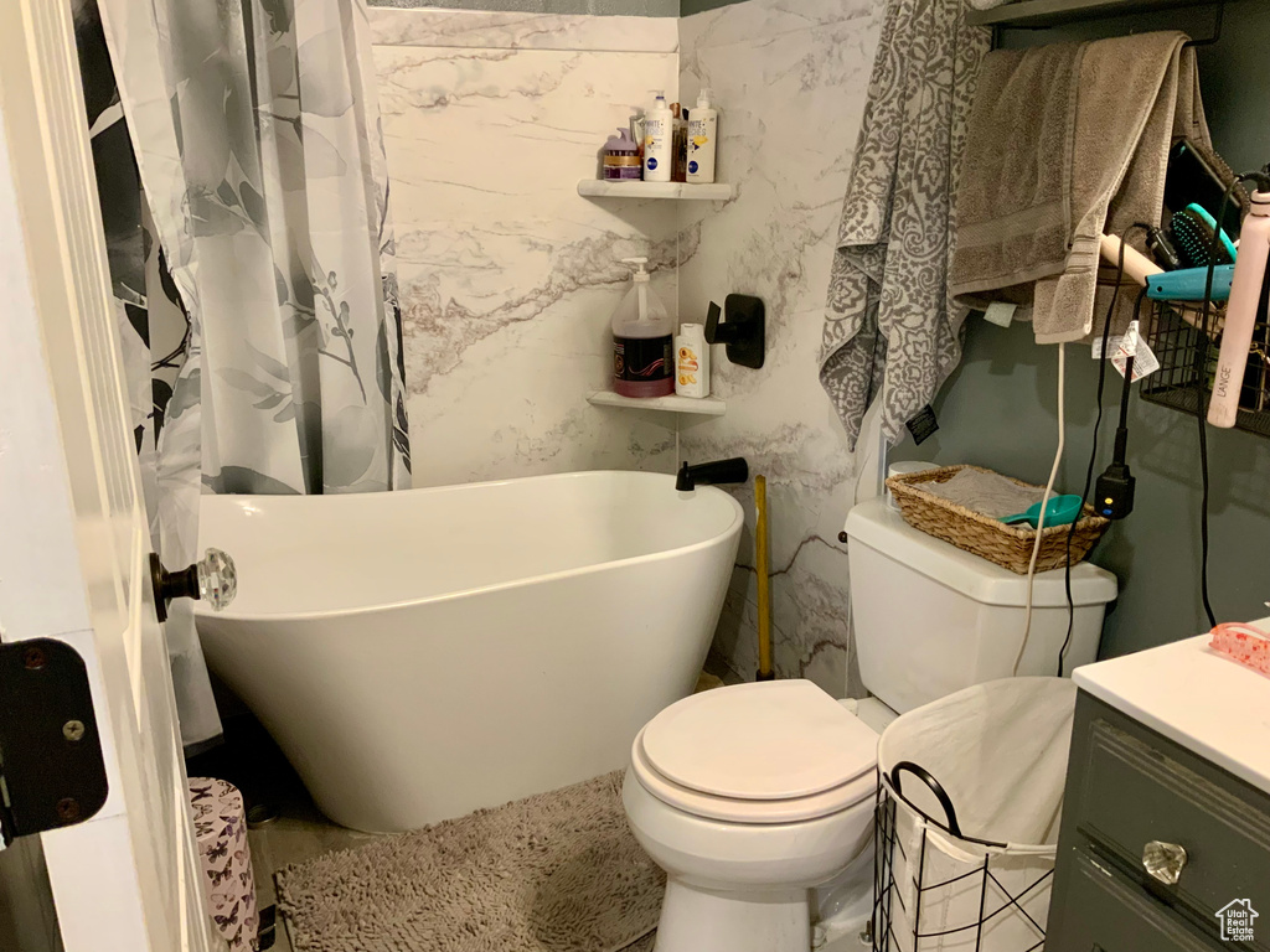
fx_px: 1064
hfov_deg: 61.7
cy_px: 476
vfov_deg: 48.2
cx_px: 635
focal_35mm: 29
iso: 160
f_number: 1.8
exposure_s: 1/60
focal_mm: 3
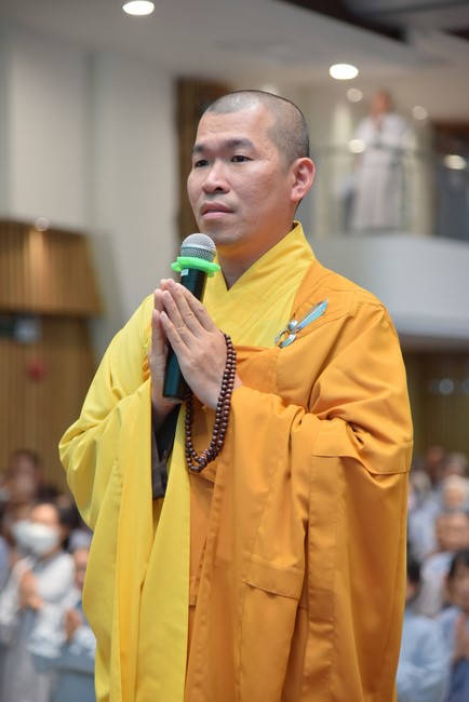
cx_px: 234
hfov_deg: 13.1
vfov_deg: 19.4
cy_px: 351
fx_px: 2050
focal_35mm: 105
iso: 1000
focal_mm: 105
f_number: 4
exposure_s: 1/100
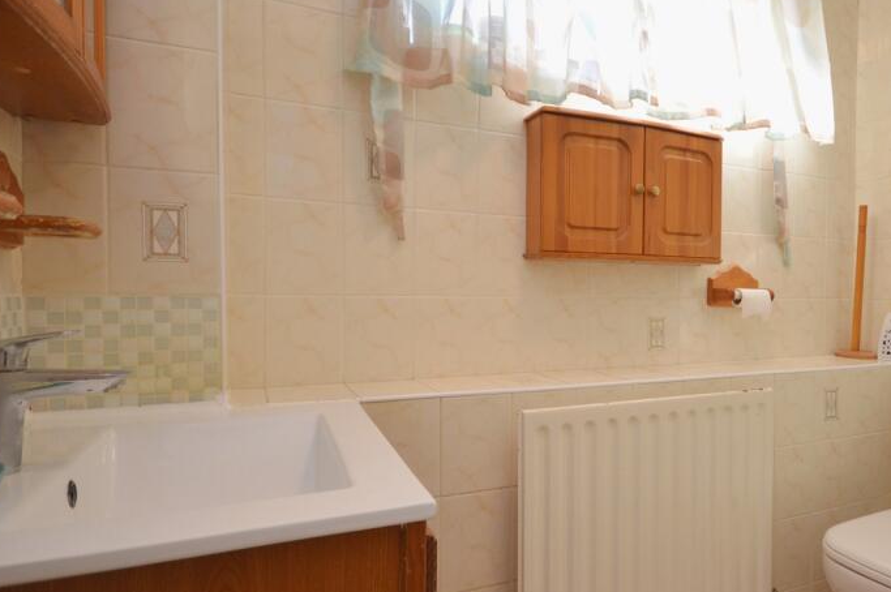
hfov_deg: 69.7
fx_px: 612
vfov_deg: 51.6
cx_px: 607
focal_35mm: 25
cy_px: 304
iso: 400
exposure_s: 1/80
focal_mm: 11
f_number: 4.5
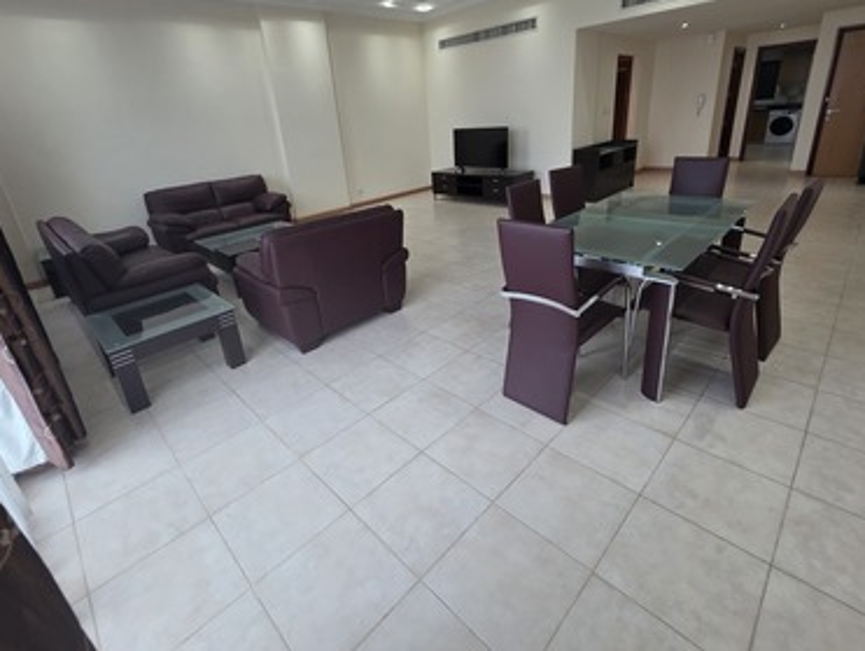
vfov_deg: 77.5
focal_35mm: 16
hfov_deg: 94.4
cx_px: 421
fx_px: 400
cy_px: 270
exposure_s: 1/100
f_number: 1.9
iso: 125
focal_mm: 2.2
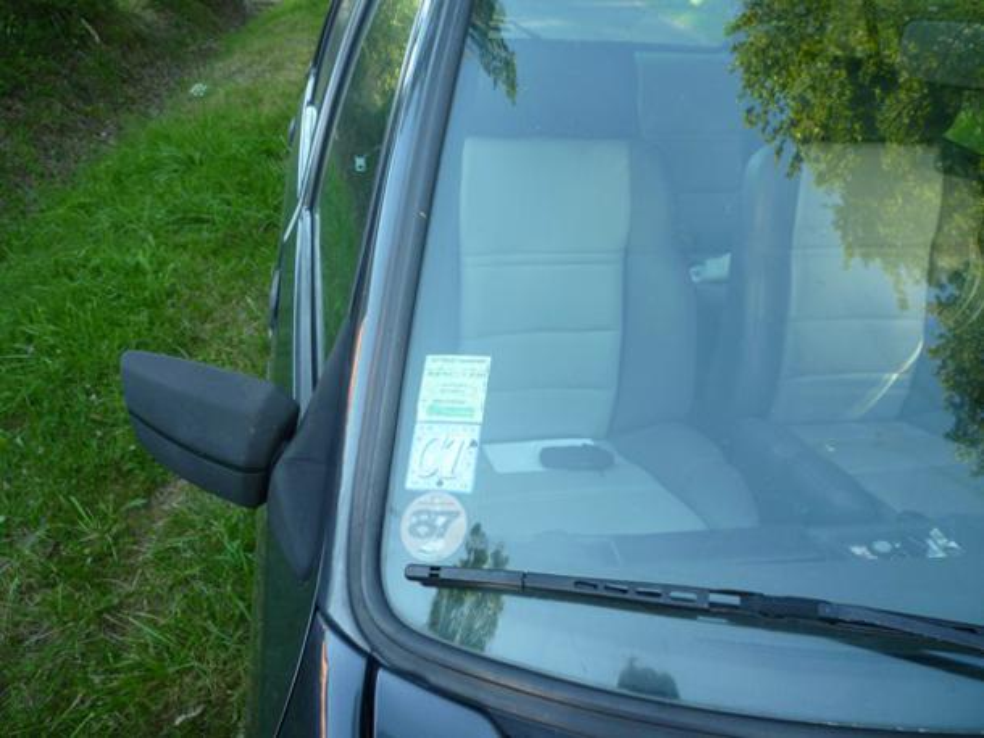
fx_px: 825
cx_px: 492
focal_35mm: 29
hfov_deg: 61.6
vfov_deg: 48.3
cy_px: 369
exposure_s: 1/50
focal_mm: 5.2
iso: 80
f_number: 3.3
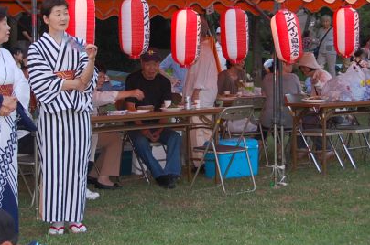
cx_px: 168
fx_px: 1067
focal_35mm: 104
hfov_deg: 19.7
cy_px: 37
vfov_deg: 13.0
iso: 400
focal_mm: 35
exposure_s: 1/60
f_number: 4.2
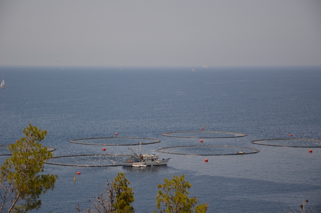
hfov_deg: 19.5
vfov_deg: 13.0
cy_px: 106
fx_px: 934
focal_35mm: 105
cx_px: 160
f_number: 5.6
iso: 400
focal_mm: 70
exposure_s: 1/1600
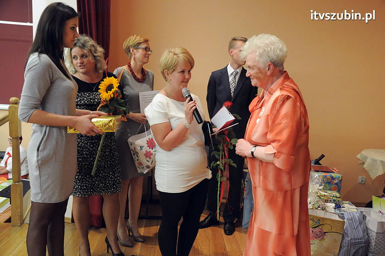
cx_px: 192
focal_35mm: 36
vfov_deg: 36.8
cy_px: 128
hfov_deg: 53.2
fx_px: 385
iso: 2500
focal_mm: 24
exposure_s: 1/80
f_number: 5
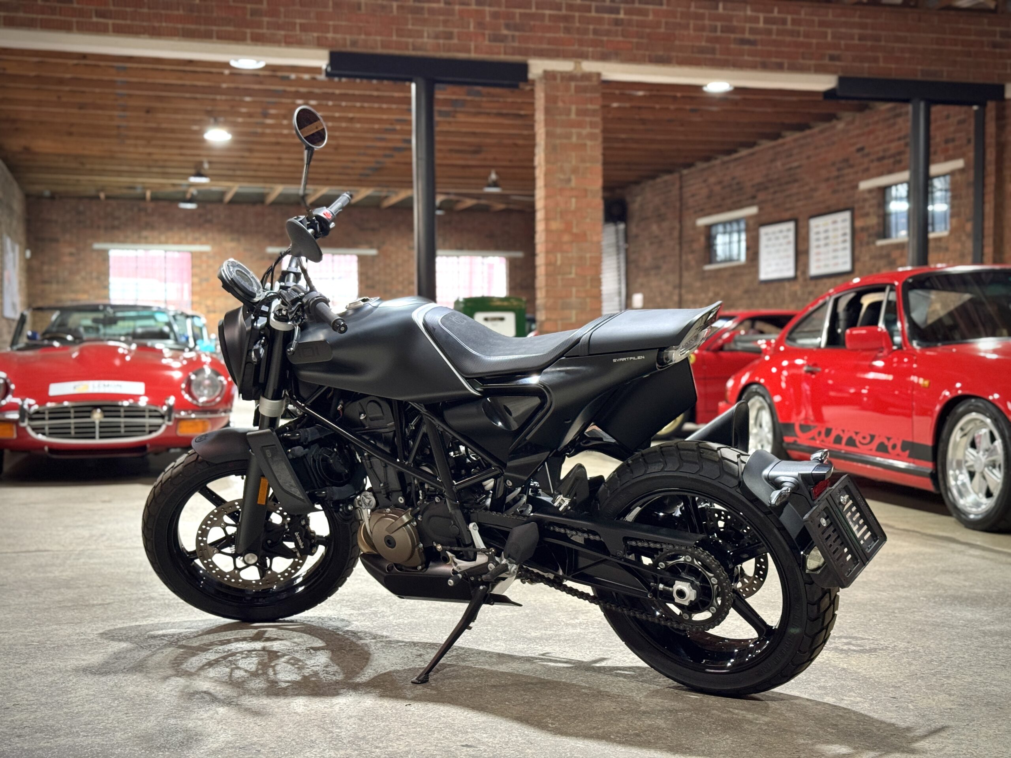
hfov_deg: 39.7
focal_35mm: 48
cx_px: 506
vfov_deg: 30.3
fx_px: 1402
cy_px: 379
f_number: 1.78
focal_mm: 6.76
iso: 320
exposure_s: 1/33
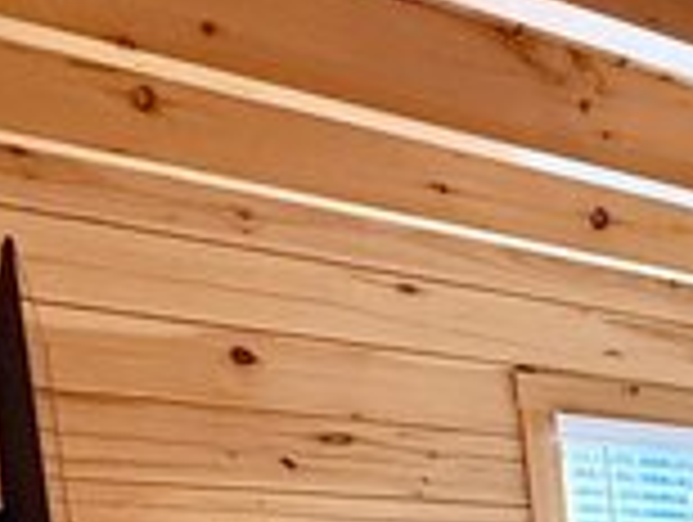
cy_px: 914
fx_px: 1163
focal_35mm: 58
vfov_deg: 19.5
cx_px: 1143
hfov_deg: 23.4
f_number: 2.2
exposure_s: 1/60
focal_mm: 2.22
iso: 400
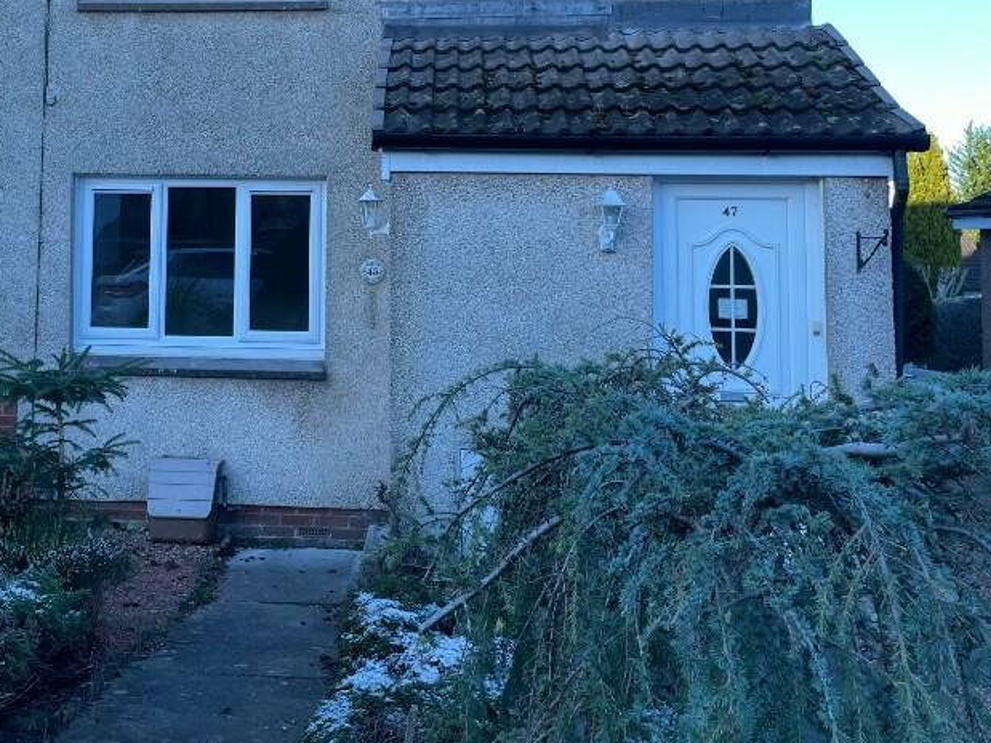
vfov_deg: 32.8
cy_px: 165
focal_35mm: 43
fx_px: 1231
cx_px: 283
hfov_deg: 42.9
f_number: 1.6
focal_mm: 4.2
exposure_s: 1/178
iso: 40
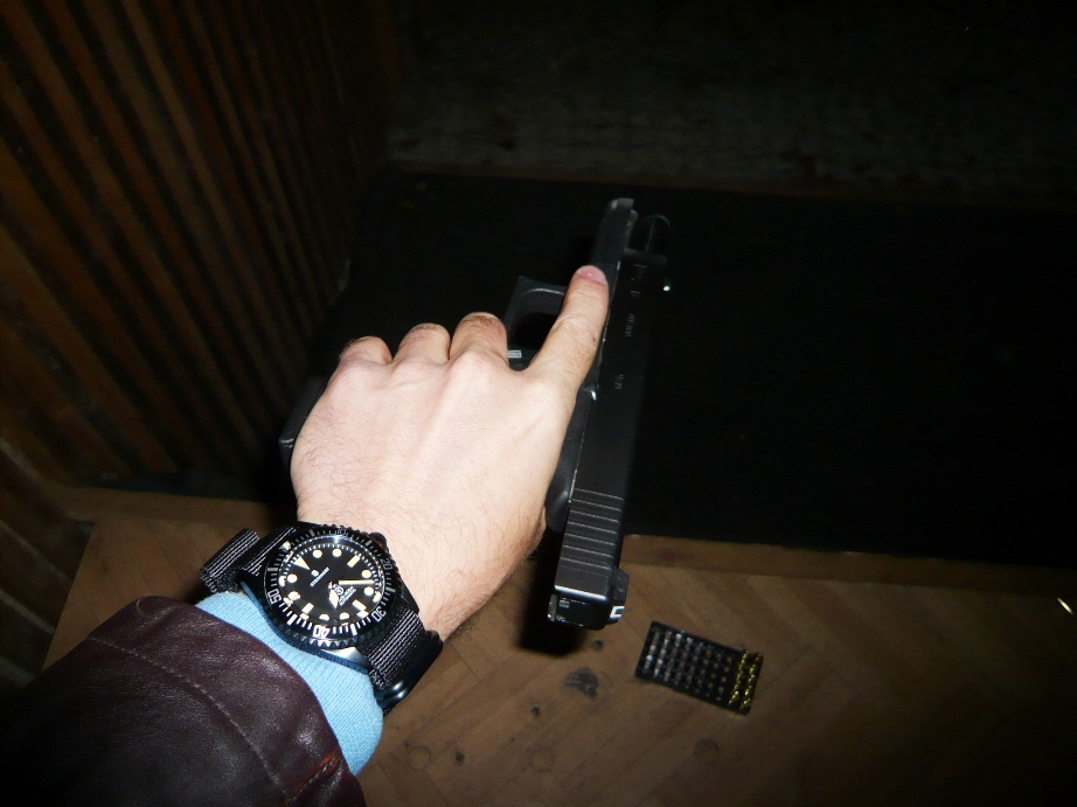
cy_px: 404
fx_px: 871
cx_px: 538
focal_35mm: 28
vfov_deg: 49.7
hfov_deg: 63.5
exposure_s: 1/30
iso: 100
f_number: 2.8
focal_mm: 4.6
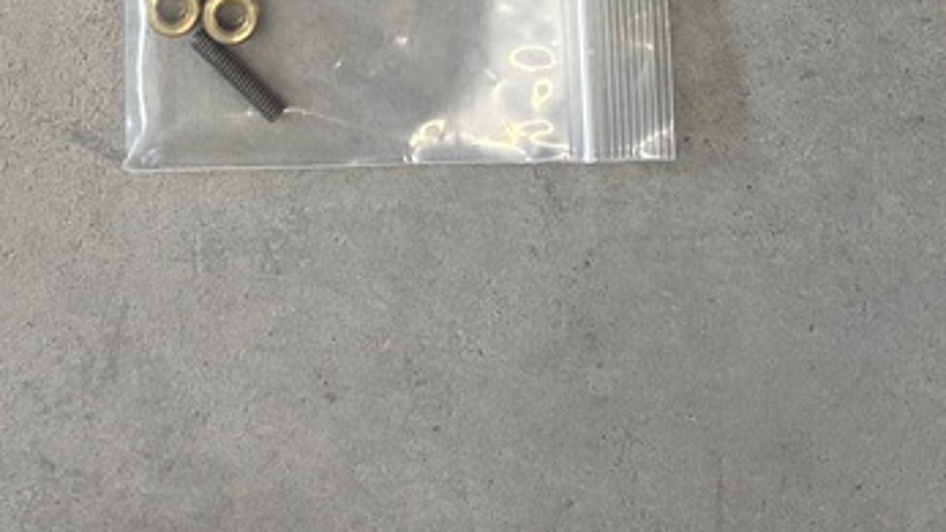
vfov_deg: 11.0
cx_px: 341
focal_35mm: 98
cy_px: -603
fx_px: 2458
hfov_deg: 21.7
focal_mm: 5.96
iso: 64
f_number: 1.6
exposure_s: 1/60
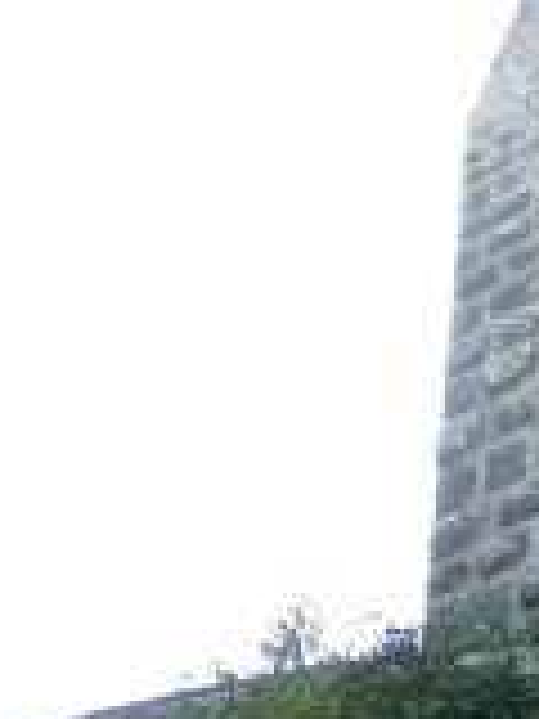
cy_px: 395
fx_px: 3509
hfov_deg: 8.5
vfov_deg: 11.7
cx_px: 961
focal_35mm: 169
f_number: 2
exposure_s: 1/81
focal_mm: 9.29
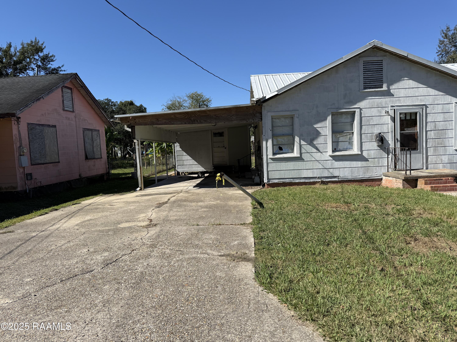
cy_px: 171
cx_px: 228
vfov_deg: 56.8
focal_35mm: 24
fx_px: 317
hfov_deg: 71.6
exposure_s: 1/4405
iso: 80
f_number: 1.78
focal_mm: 6.76
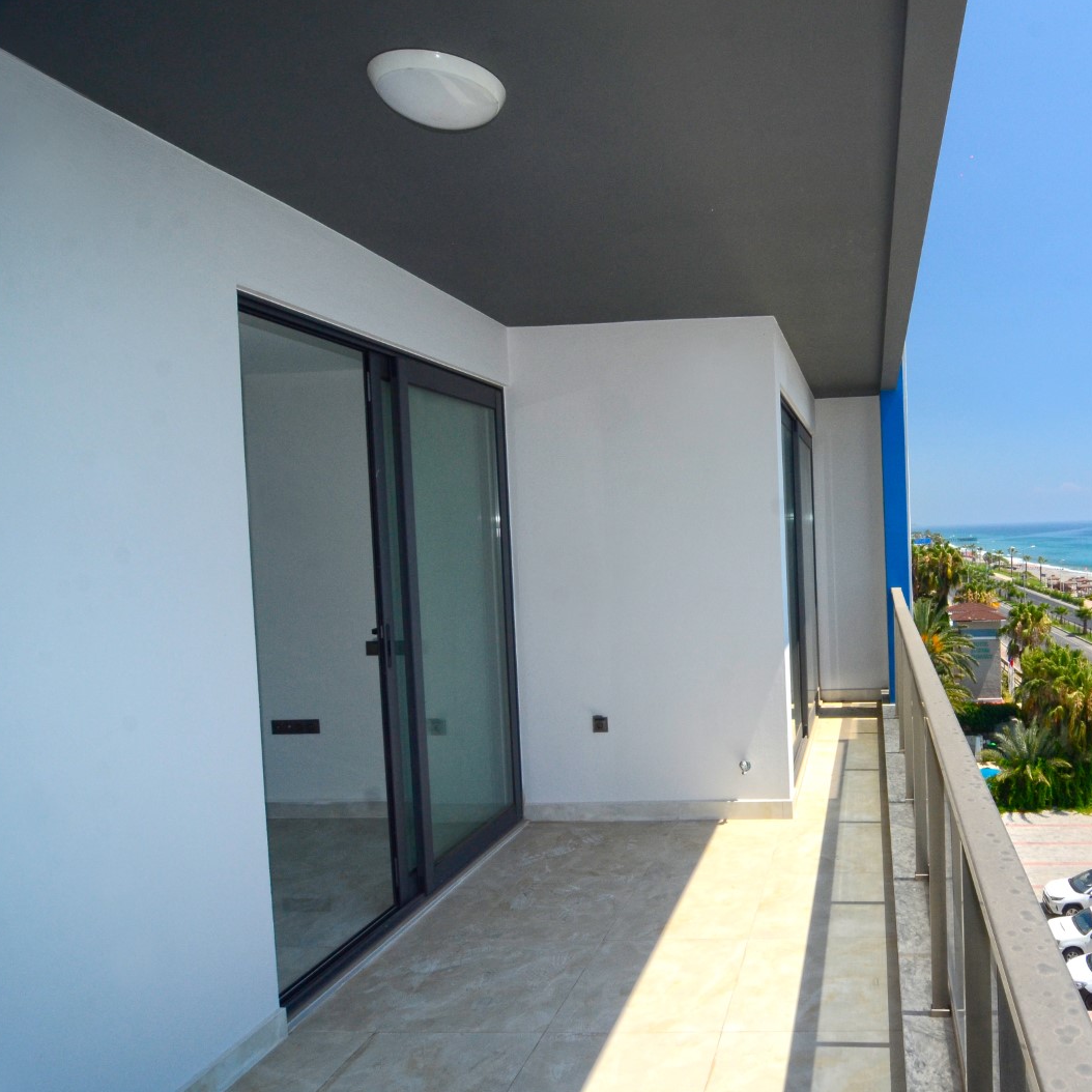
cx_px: 830
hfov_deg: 65.8
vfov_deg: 70.5
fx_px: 773
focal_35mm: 22
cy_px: 549
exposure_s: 1/320
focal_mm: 11
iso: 400
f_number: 9
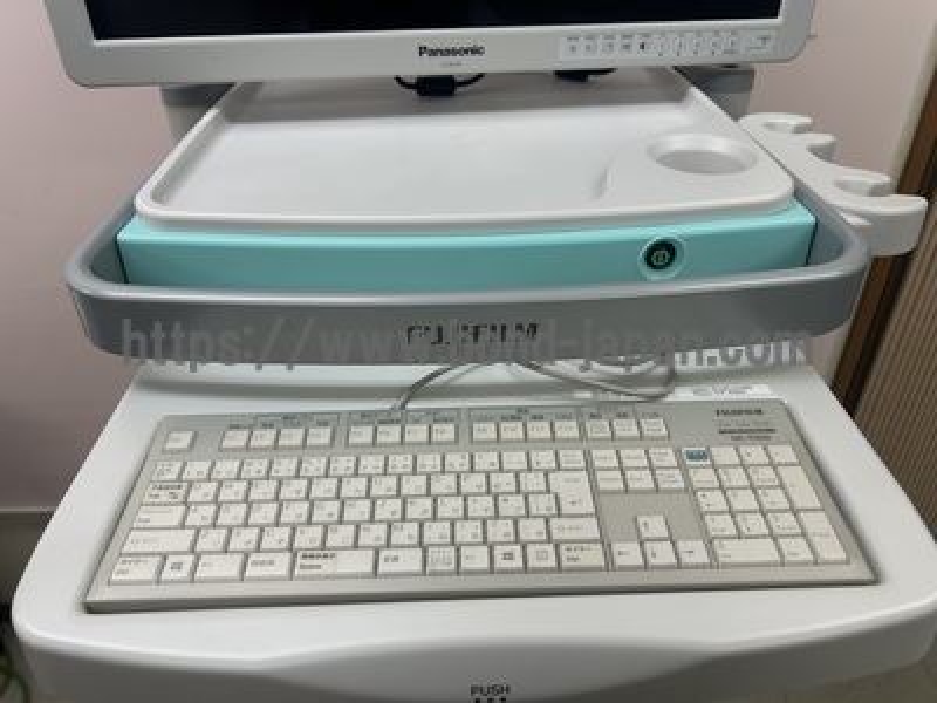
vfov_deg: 53.1
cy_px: 352
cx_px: 468
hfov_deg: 67.3
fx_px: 704
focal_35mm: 26
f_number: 1.5
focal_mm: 5.7
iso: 40
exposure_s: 1/205
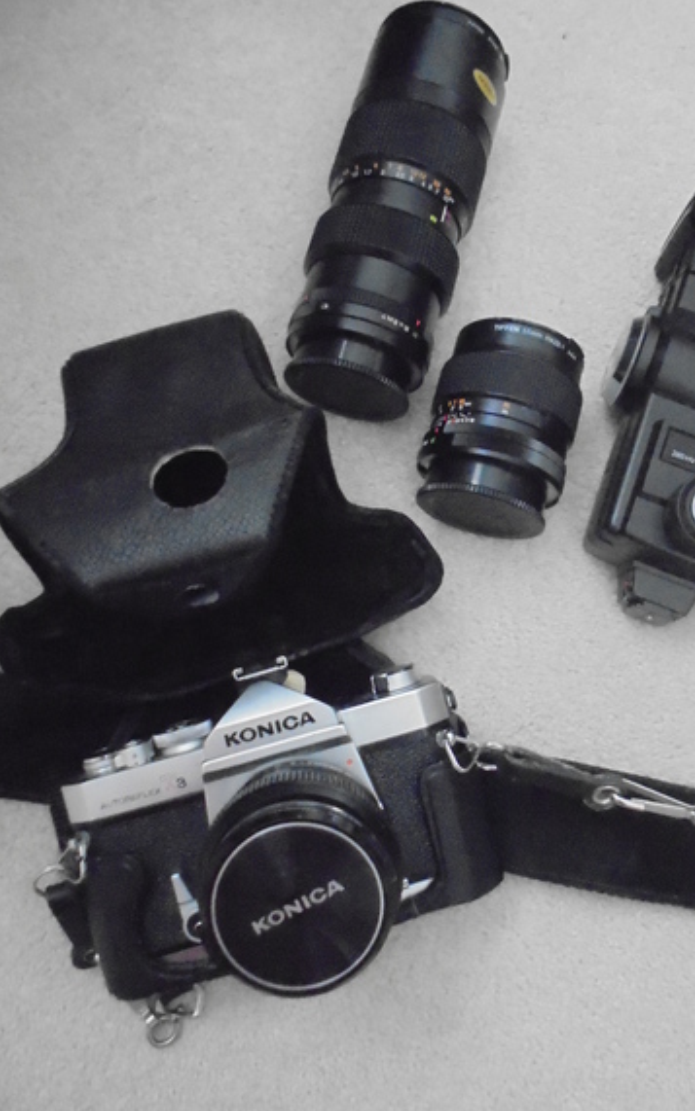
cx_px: 416
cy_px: 555
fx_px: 848
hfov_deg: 44.3
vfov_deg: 66.5
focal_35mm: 28
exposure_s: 1/50
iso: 1600
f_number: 3.5
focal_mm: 4.6
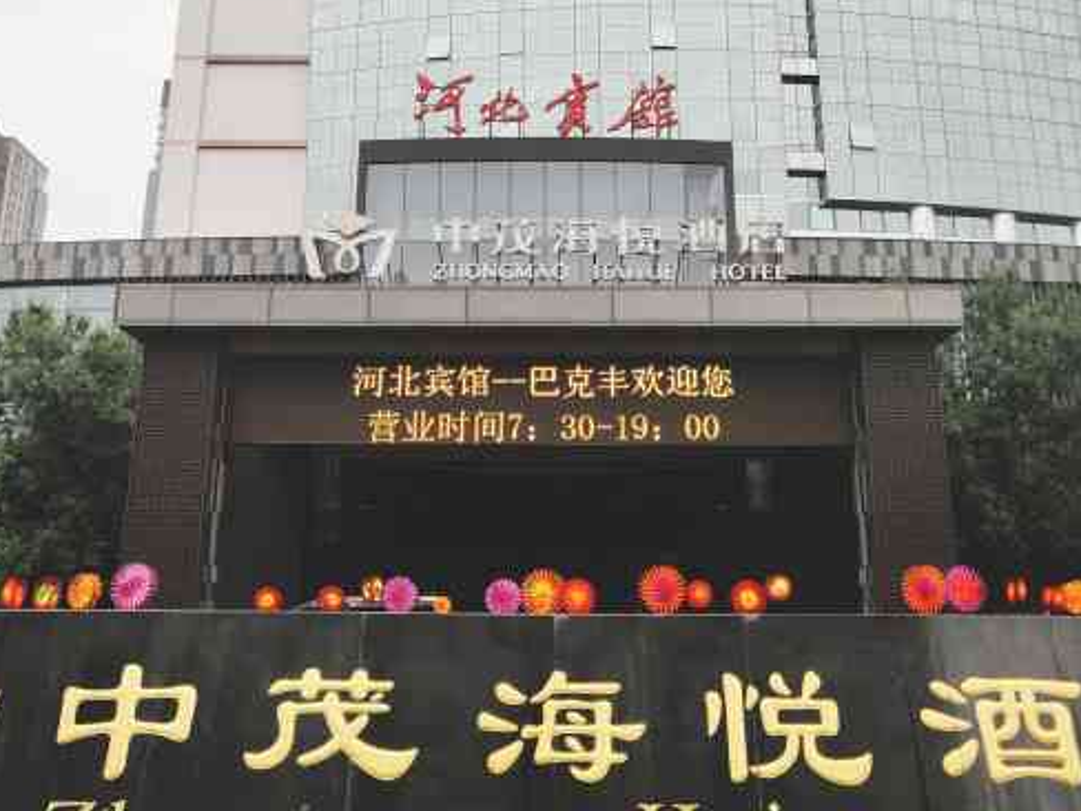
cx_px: 549
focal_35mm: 43
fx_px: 1343
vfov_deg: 33.3
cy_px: 260
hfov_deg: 43.8
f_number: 1.8
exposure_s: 1/714
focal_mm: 4.35
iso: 50
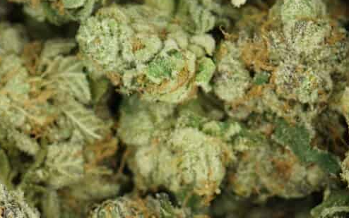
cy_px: 515
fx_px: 2512
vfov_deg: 4.8
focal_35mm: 264
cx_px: 114
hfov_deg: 7.9
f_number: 4.5
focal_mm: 50
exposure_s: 1/320
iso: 200
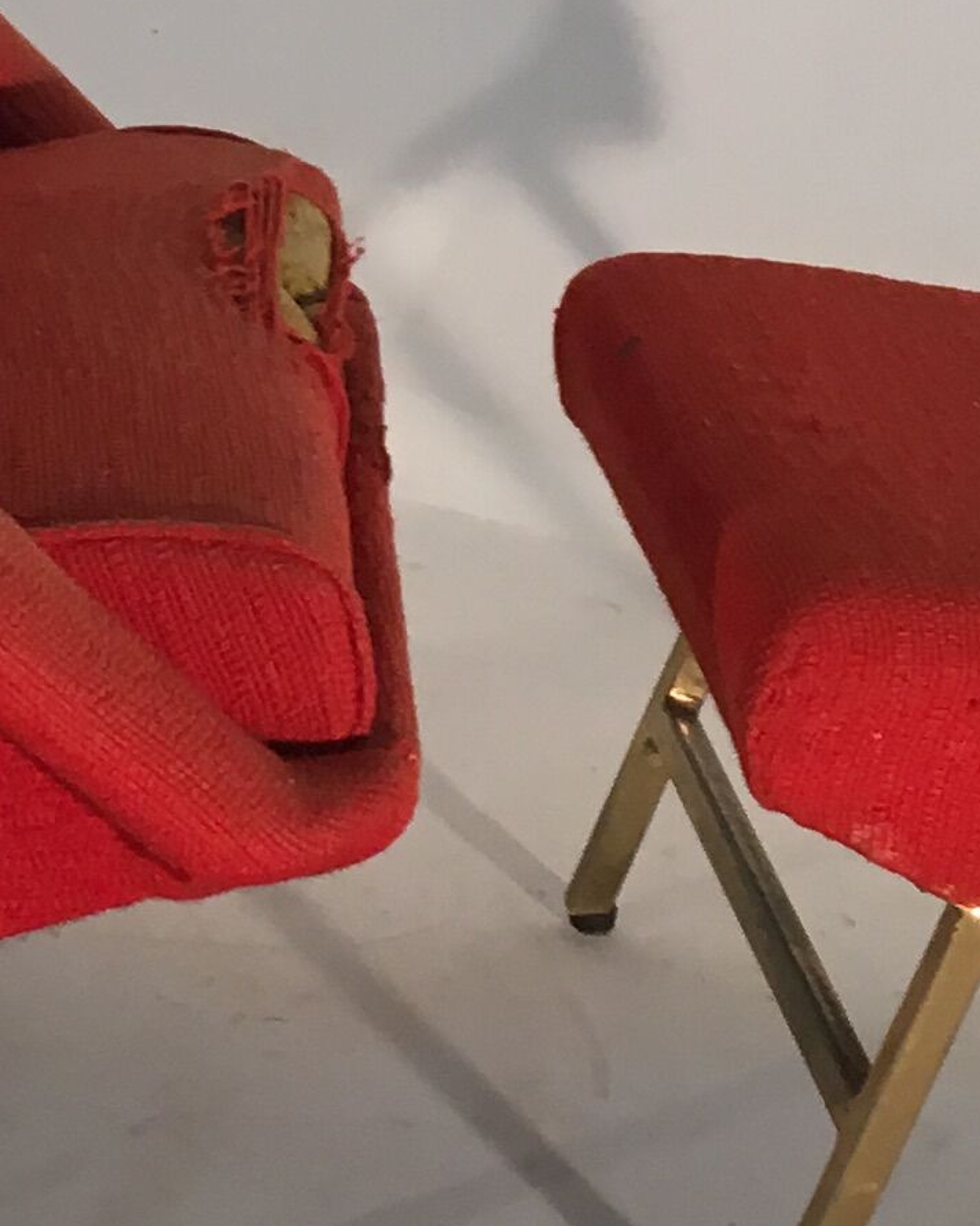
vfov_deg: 14.8
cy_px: 70
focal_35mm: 128
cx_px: 66
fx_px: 4643
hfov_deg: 12.0
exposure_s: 1/33
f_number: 2.2
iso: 64
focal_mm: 4.15
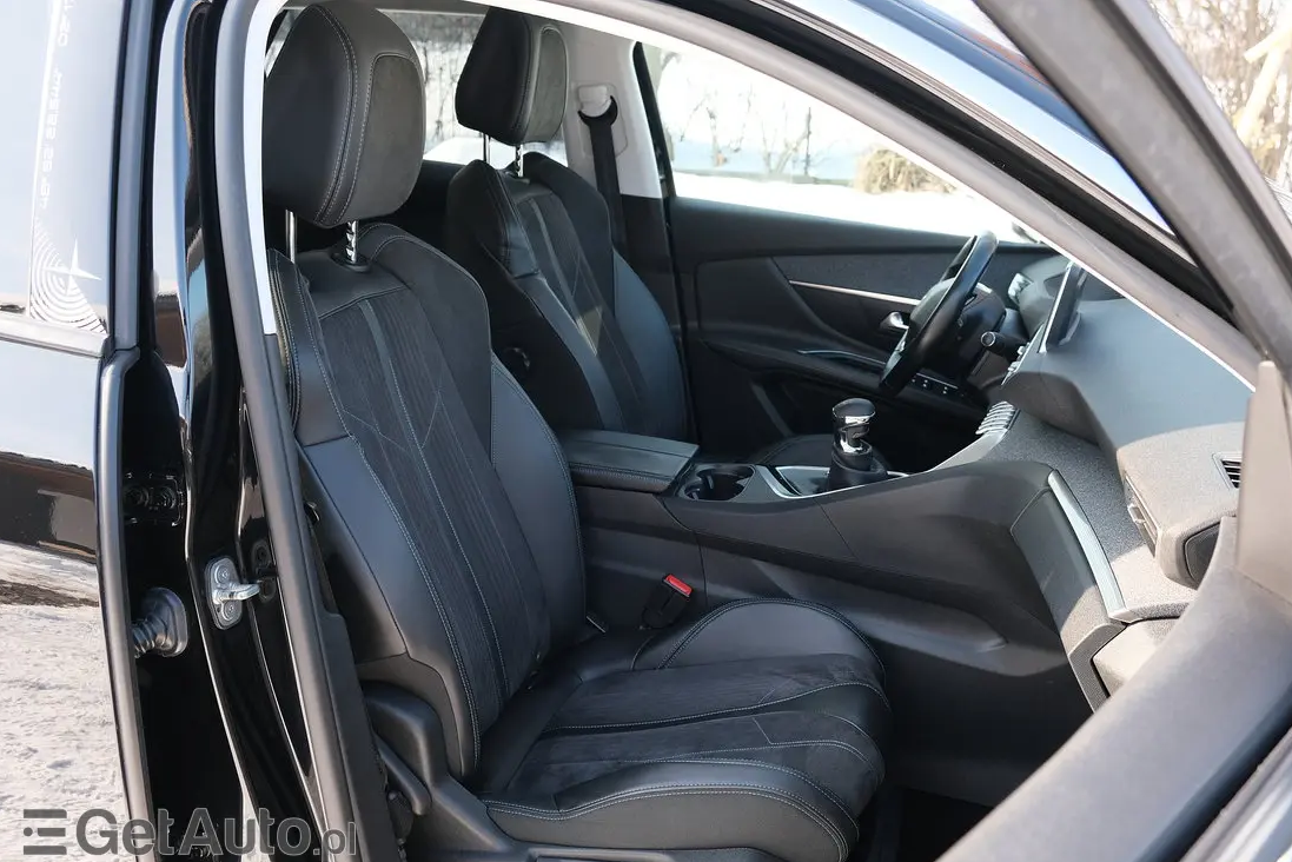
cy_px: 443
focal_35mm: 32
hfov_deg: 58.7
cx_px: 660
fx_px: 1149
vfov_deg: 41.1
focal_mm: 20.5
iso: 320
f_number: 4.5
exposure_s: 1/110
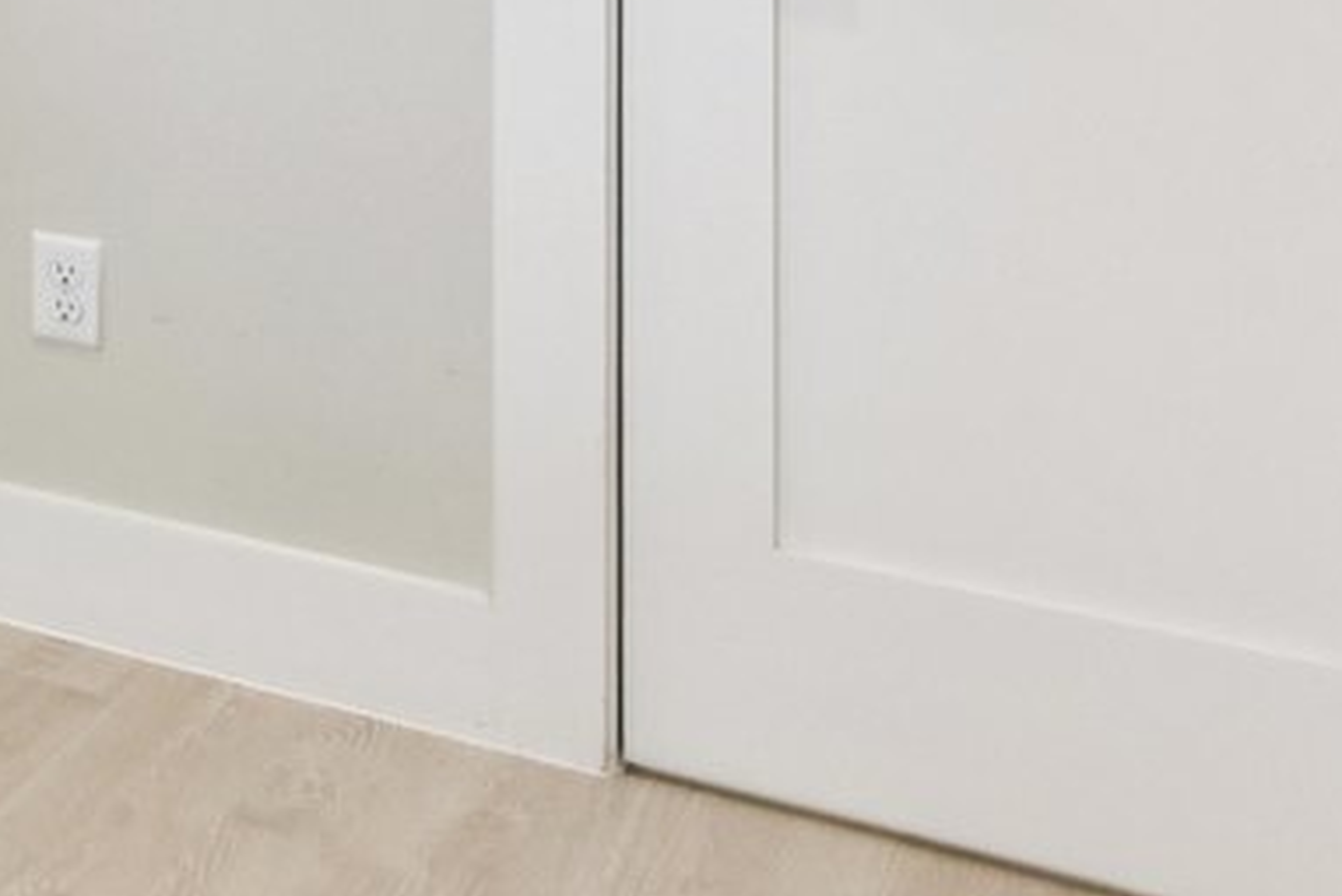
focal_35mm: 75
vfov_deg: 16.5
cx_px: -1423
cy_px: -469
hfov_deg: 17.7
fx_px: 2797
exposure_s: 1/15
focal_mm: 14
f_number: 8
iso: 500
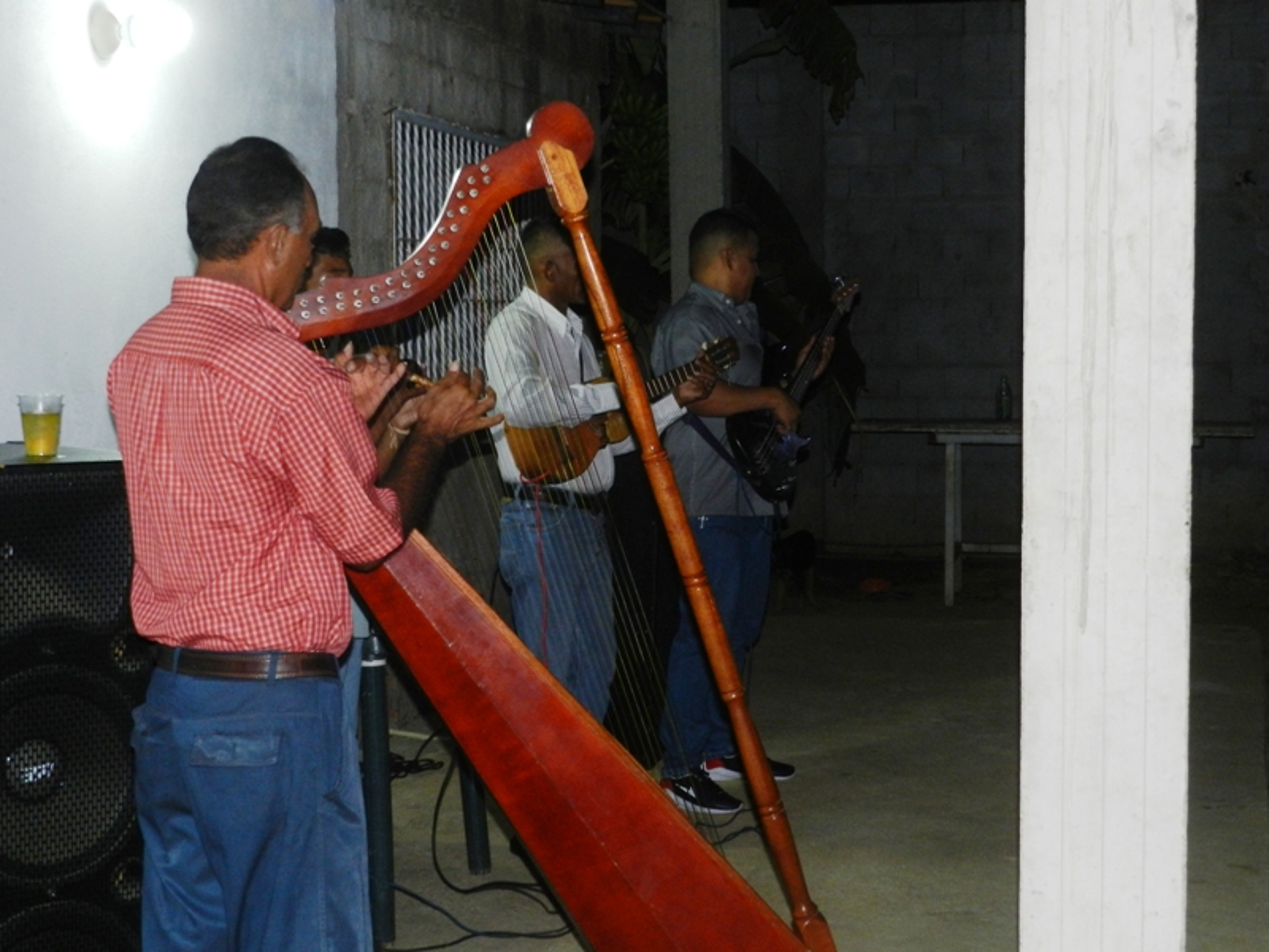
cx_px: 634
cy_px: 476
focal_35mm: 60
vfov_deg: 24.4
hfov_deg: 32.2
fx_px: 2200
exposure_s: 1/30
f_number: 4.6
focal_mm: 10.7
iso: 450
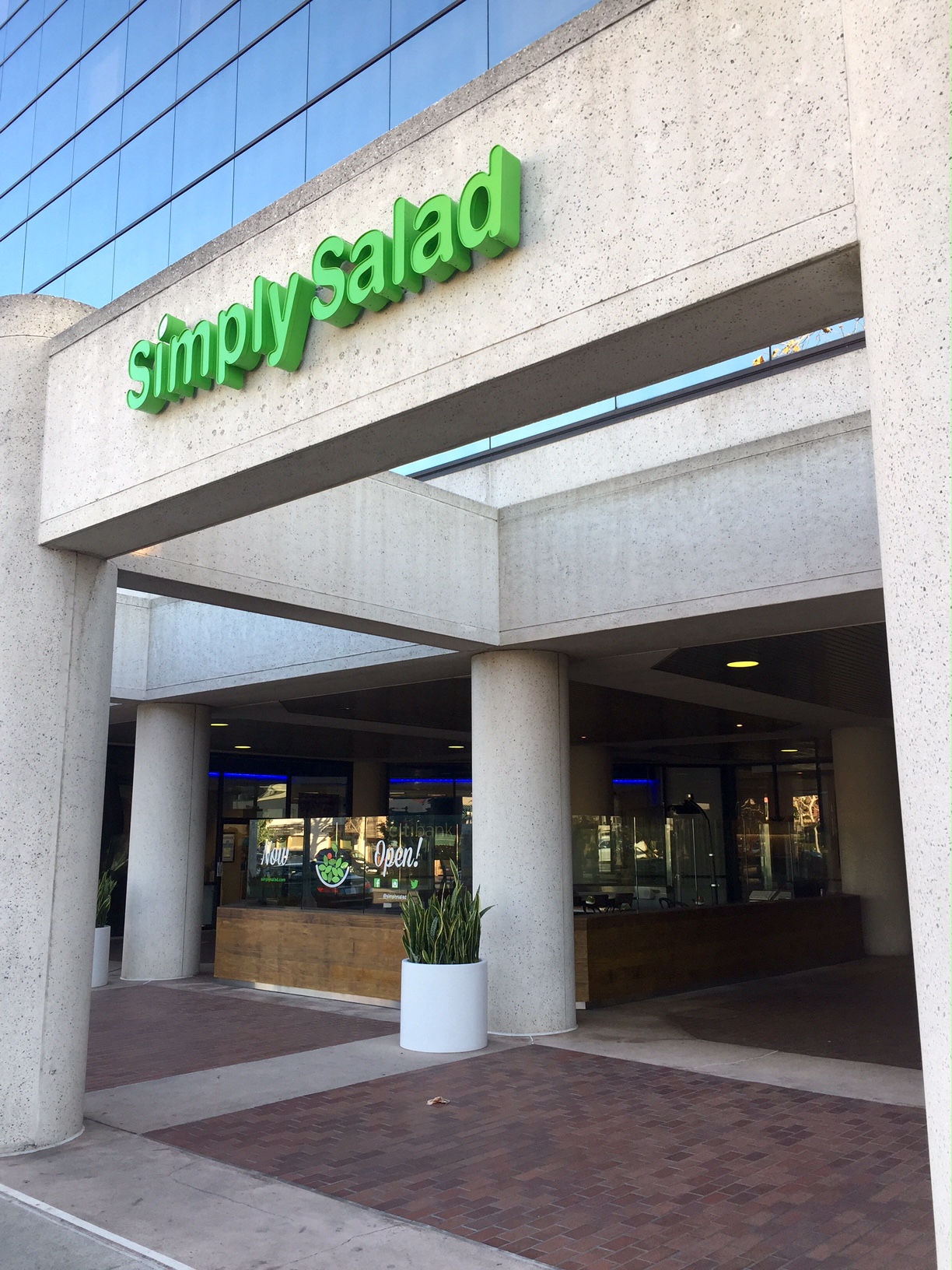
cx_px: 476
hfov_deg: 48.2
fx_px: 1063
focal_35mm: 29
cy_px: 635
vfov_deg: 61.7
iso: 32
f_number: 2.2
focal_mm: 4.15
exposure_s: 1/120
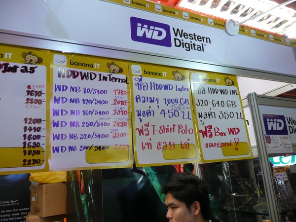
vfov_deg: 49.7
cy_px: 111
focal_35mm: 28
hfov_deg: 63.4
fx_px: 239
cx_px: 148
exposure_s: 1/25
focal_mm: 4.6
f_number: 3.3
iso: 200
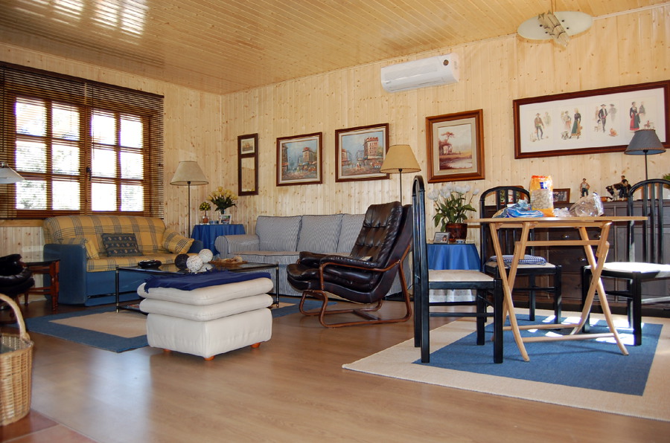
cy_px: 222
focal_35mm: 27
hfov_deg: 67.5
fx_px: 501
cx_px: 335
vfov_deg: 47.7
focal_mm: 18
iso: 400
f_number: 3.5
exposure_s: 1/60
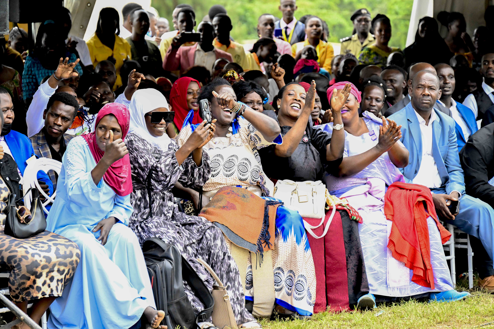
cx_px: 247
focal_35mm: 170
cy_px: 164
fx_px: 2333
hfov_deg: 12.1
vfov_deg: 8.1
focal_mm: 170
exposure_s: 1/1250
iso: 4000
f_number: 6.3
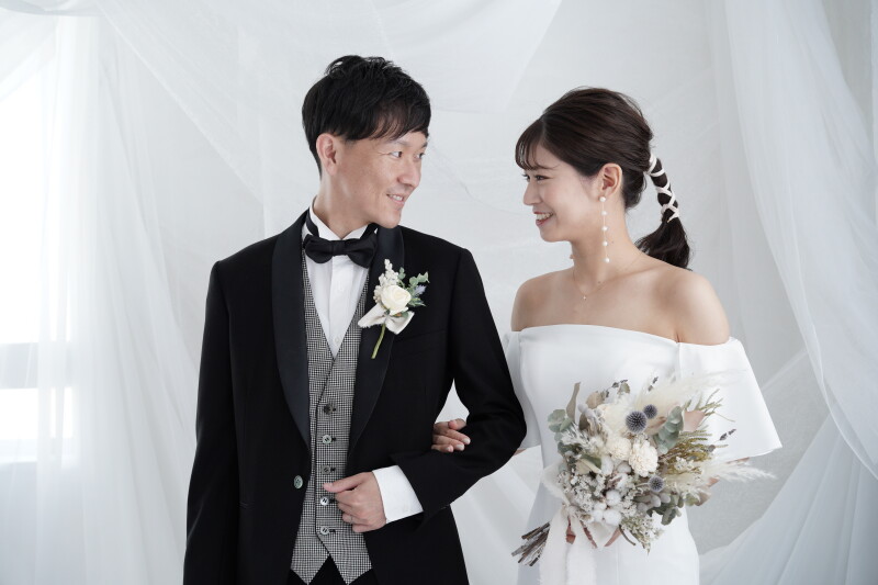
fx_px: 1707
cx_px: 439
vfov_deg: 19.4
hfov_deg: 28.8
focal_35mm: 70
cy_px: 292
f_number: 4.5
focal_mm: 70
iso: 800
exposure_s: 1/250
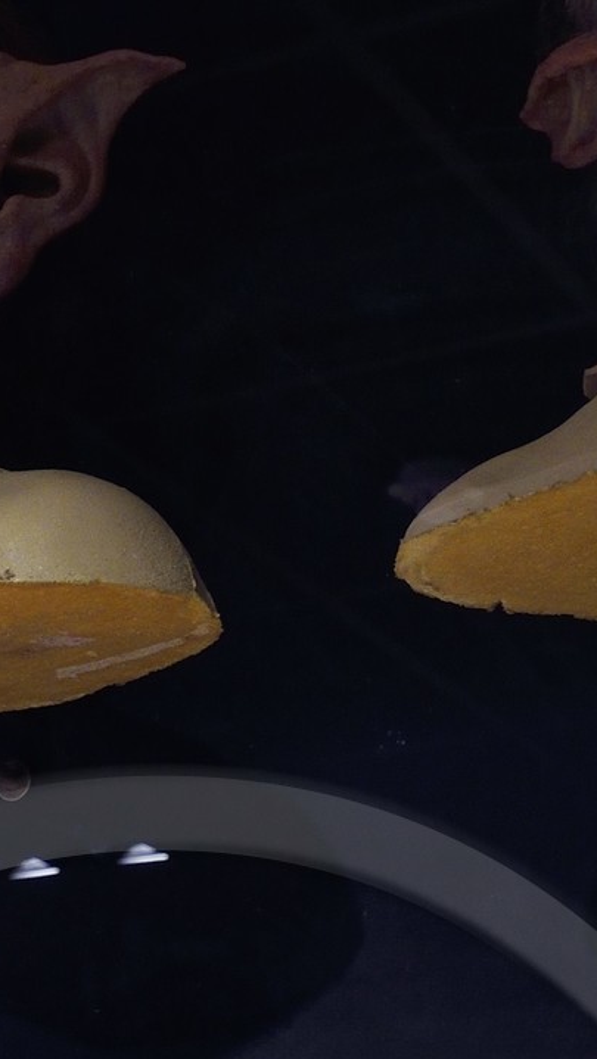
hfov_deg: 10.8
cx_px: 161
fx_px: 3149
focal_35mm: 112
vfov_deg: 17.6
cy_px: 1464
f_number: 6.3
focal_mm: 32
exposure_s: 1/10
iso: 800
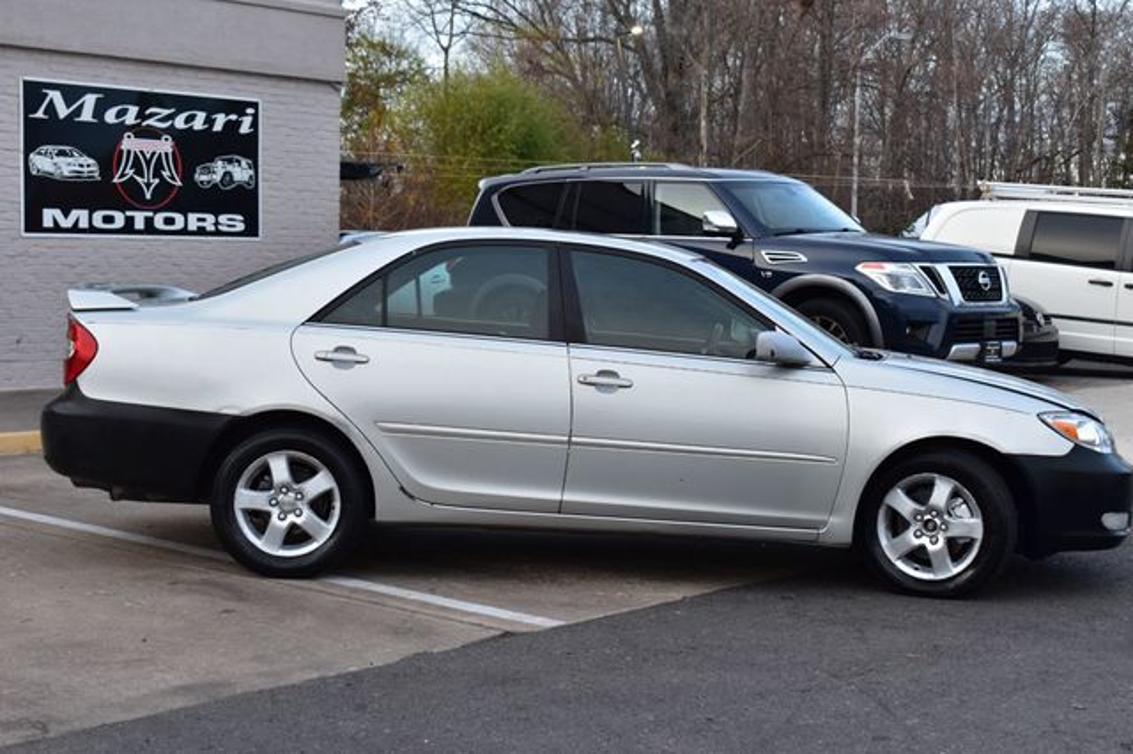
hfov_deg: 35.1
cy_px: 377
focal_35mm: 57
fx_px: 1793
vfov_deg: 23.8
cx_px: 566
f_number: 7.1
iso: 400
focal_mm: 38
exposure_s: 1/40
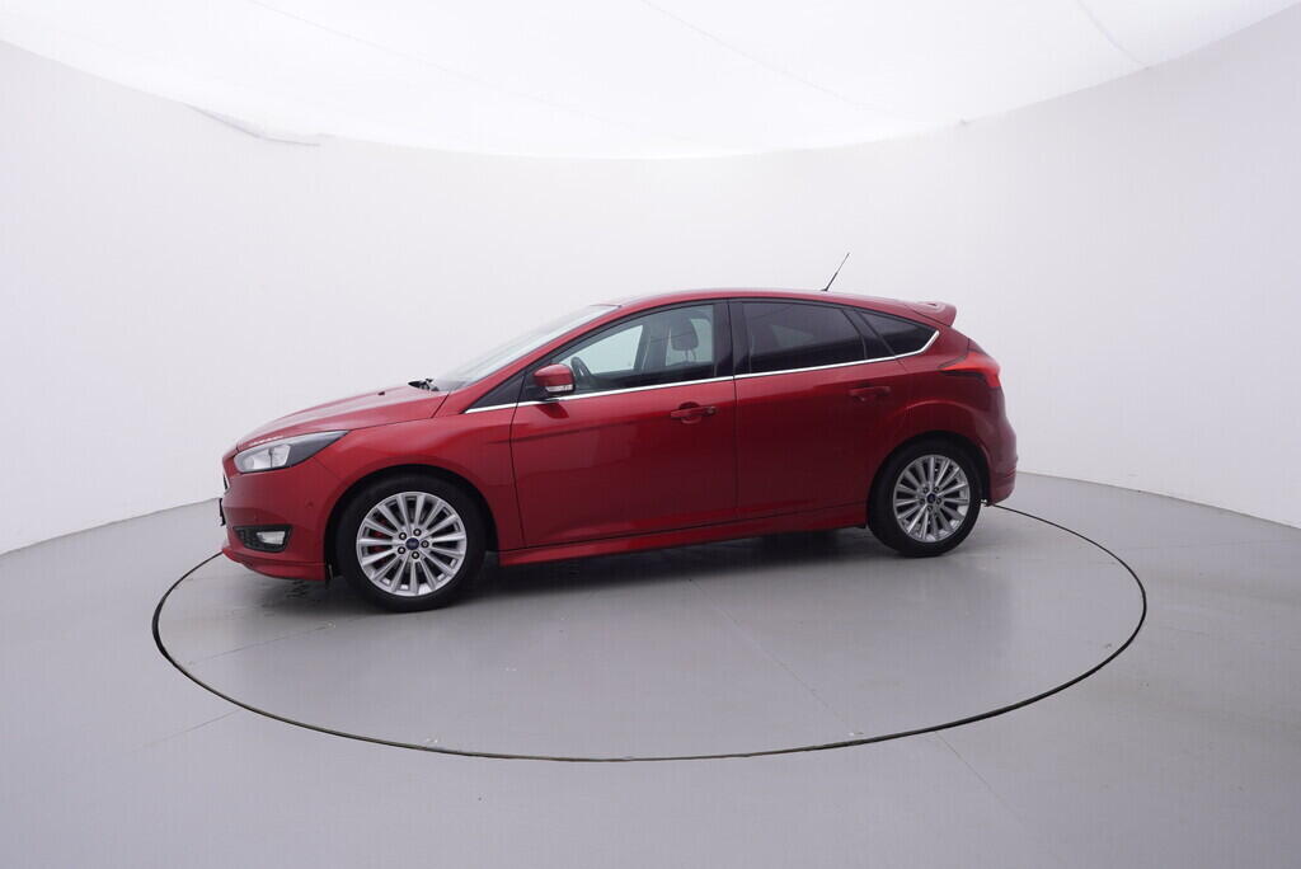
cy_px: 434
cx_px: 650
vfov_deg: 56.2
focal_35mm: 22
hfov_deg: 77.3
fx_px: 814
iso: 200
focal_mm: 15
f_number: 5
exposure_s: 1/80
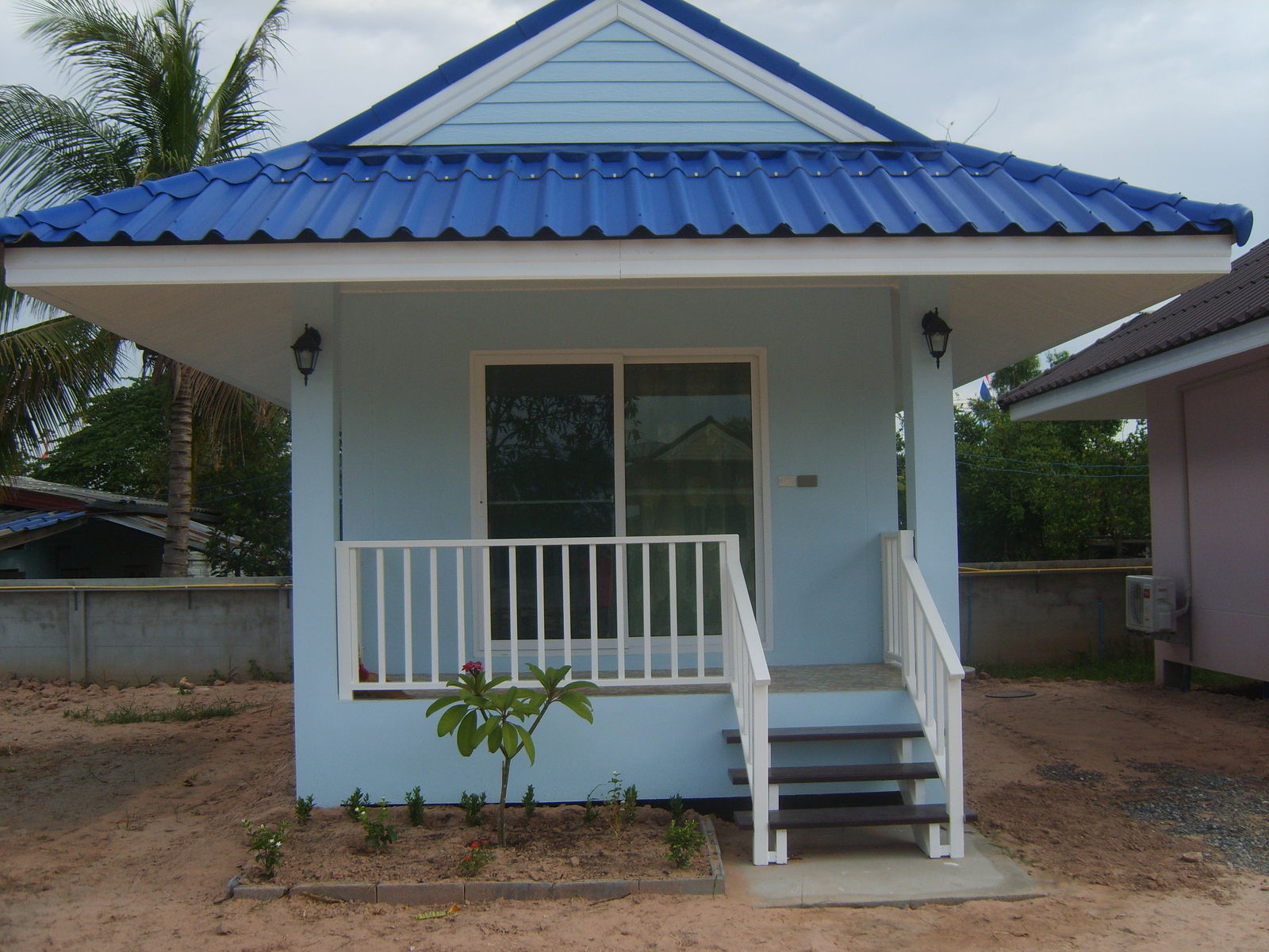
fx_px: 1283
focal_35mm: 35
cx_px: 634
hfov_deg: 52.6
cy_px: 476
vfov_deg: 40.7
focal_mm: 7.4
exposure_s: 1/750
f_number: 2.8
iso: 50
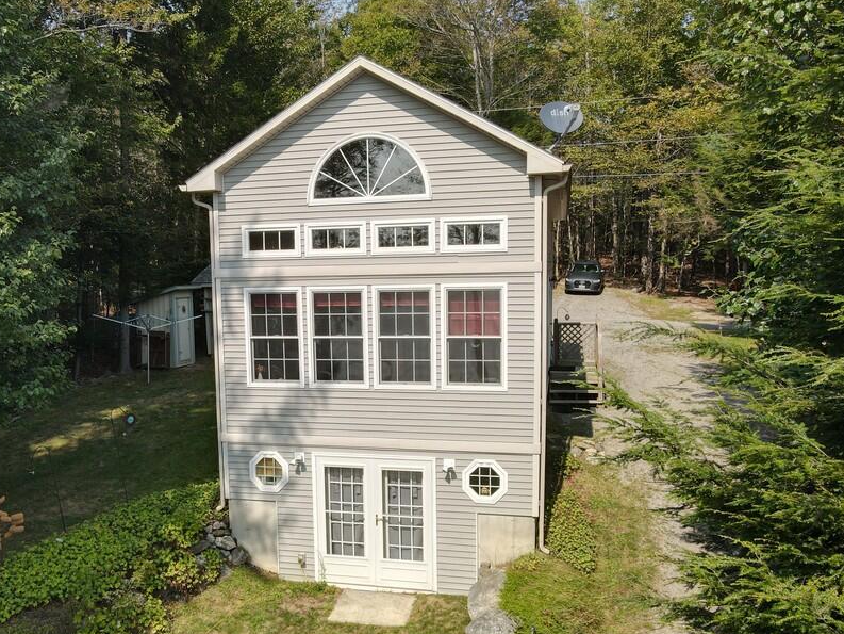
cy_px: 371
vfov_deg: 45.3
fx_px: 756
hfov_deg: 57.9
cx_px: 341
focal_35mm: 31
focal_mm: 4.5
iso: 110
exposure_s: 1/400
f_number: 2.8
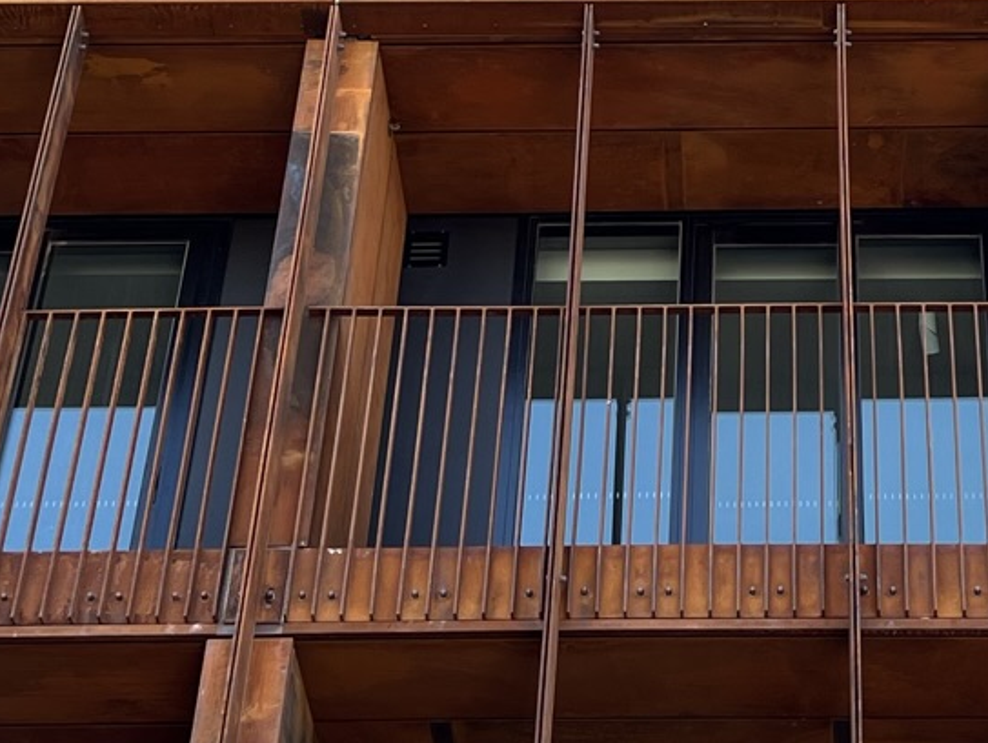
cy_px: 15
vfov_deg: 14.9
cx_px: 766
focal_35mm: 98
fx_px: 2799
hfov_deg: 19.8
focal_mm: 5.7
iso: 50
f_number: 1.5
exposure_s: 1/414
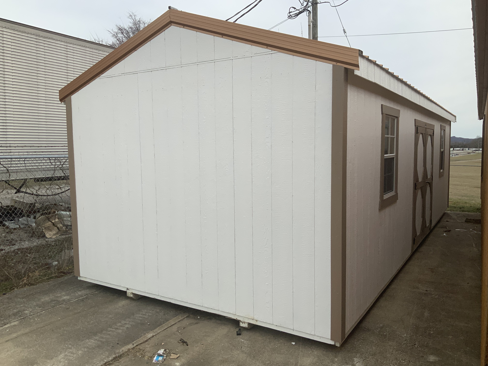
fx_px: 409
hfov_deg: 61.7
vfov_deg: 48.2
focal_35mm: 29
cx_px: 244
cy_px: 183
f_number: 1.8
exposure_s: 1/1912
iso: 16
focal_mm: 3
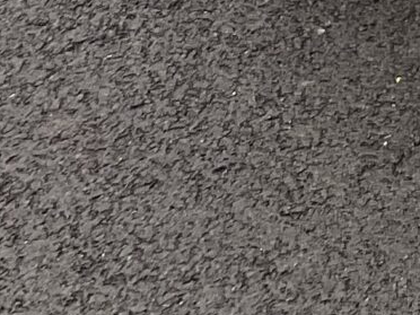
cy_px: -693
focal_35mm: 179
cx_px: 1333
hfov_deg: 8.7
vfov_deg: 7.2
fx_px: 2172
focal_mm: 5.7
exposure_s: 1/121
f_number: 1.5
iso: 100
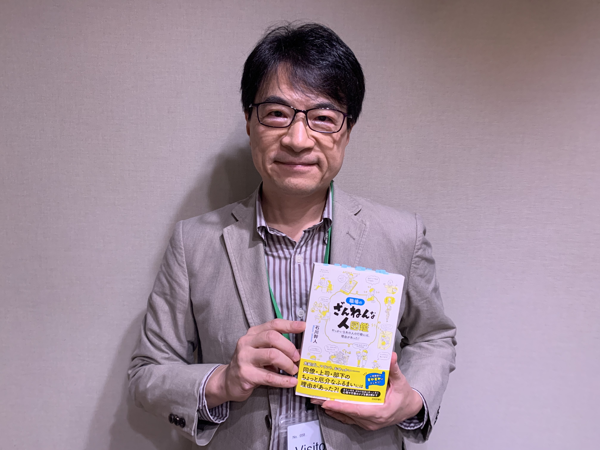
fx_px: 451
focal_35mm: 26
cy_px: 225
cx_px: 300
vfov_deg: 53.1
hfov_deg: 67.3
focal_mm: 4.25
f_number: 1.8
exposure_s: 1/29
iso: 320
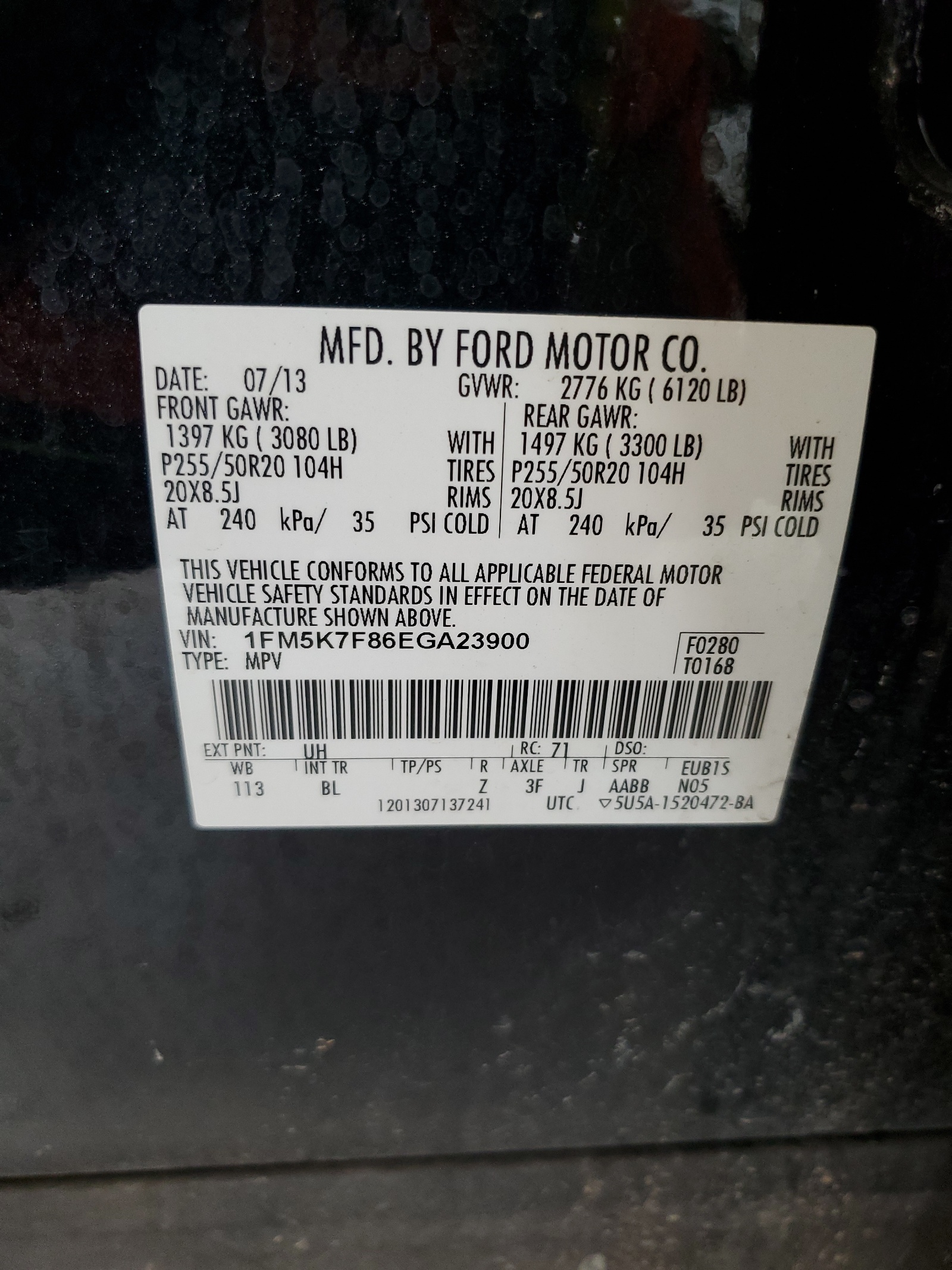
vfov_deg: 67.3
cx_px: 476
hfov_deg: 53.1
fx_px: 953
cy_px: 635
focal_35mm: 26
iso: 112
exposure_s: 1/60.2
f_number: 1.5
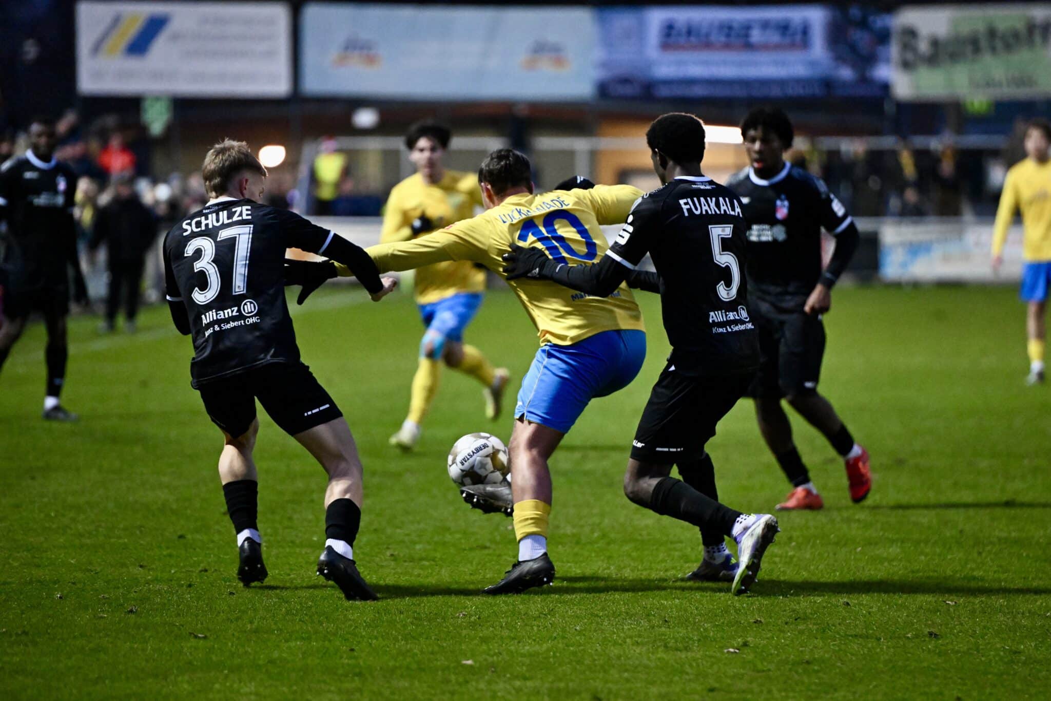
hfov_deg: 10.3
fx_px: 5838
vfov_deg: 6.9
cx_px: 526
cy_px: 350
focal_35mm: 200
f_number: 2.8
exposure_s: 1/1600
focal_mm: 200
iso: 8000
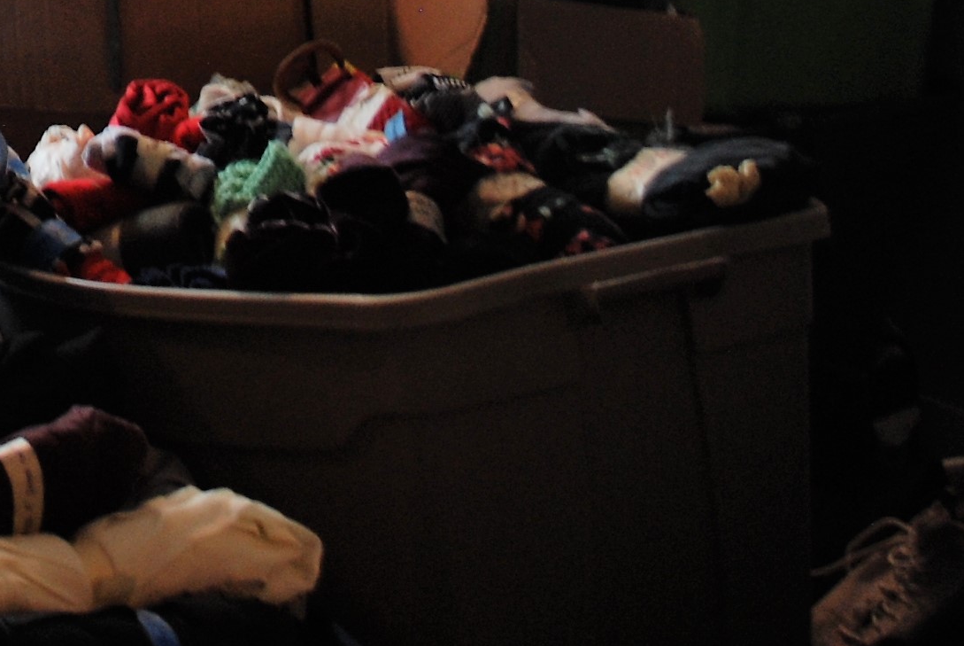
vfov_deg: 13.2
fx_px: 2574
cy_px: -438
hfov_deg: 19.8
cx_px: -216
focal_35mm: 96
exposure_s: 1/20
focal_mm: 18
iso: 400
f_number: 3.5
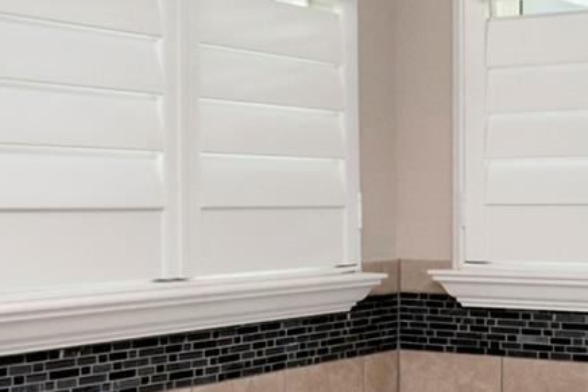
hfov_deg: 26.3
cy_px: 242
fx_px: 1258
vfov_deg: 17.7
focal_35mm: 77
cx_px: 298
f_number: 22
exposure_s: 1/200
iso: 1250
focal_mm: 14
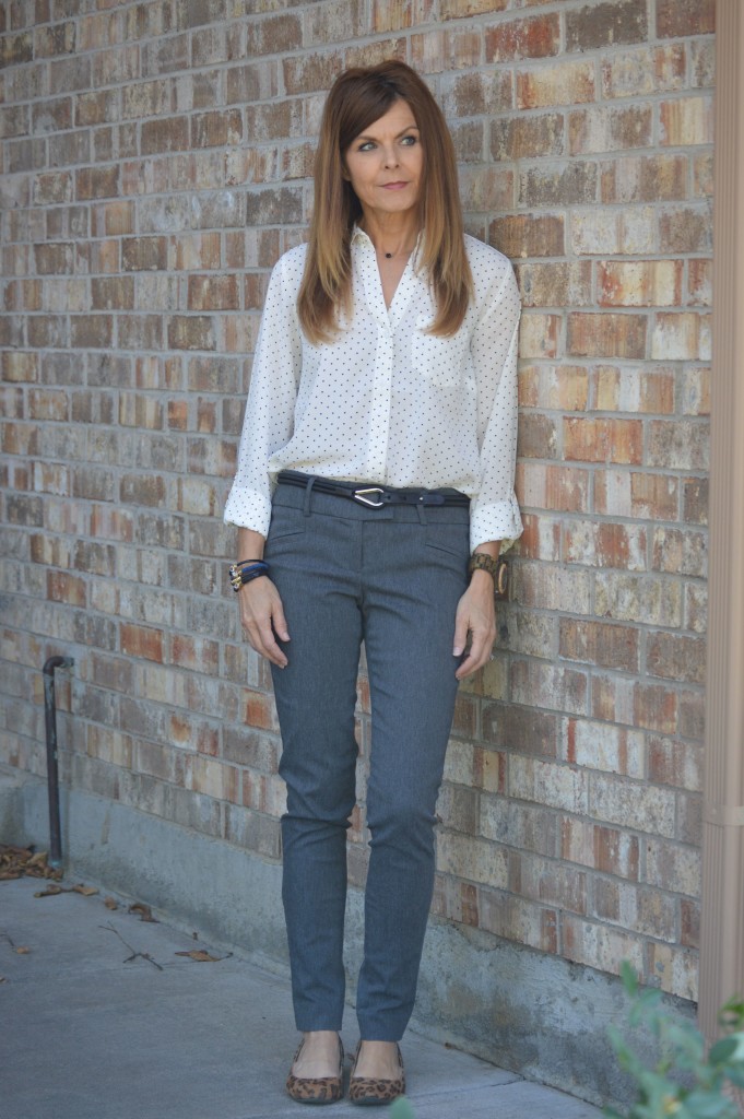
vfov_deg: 20.6
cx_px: 372
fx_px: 3074
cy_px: 560
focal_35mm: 99
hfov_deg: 13.8
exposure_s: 1/250
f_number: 4.2
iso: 400
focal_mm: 66
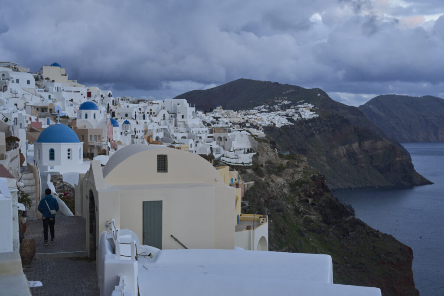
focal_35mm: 50
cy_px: 148
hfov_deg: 39.6
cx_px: 222
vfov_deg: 27.0
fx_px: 617
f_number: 2.5
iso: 100
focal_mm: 50
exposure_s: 1/80
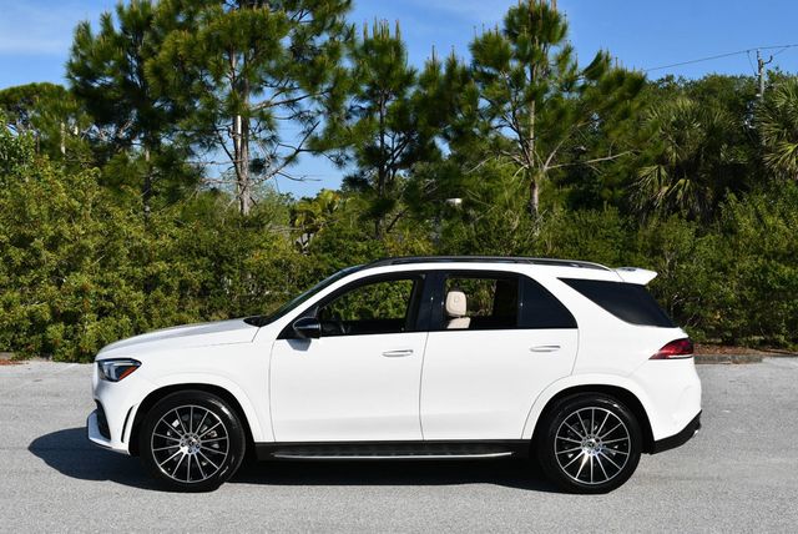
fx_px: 1065
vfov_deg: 28.1
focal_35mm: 48
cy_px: 267
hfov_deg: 41.1
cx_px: 399
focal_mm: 24
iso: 100
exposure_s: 1/320
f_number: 9
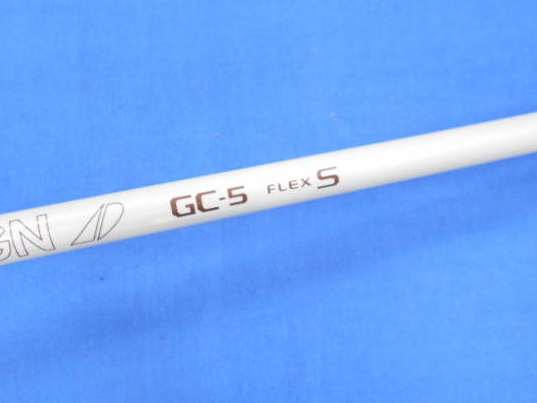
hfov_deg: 58.3
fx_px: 481
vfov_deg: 45.4
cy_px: 227
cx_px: 252
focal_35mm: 31
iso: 360
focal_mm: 4.6
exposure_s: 1/30
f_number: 3.2
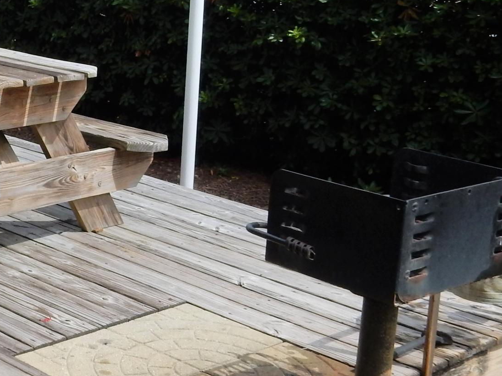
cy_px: 107
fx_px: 1189
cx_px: -96
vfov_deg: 17.9
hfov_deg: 22.1
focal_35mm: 82
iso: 125
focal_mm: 5.4
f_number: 4
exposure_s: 1/1250
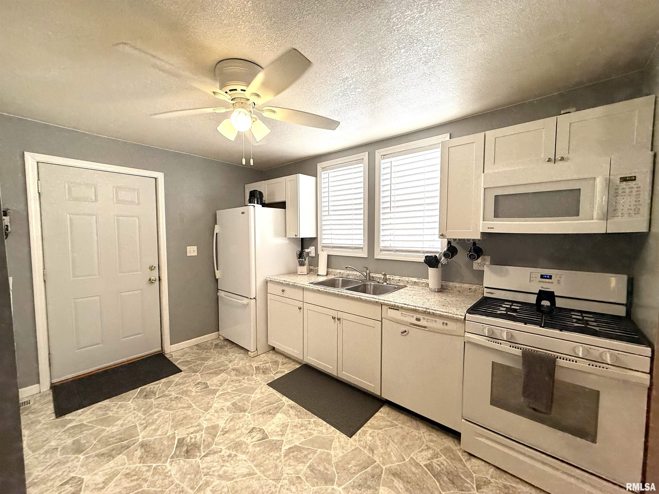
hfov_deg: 102.1
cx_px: 330
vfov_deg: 85.7
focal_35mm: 14
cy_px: 247
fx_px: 267
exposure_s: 1/120
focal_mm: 2.22
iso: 80
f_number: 2.2
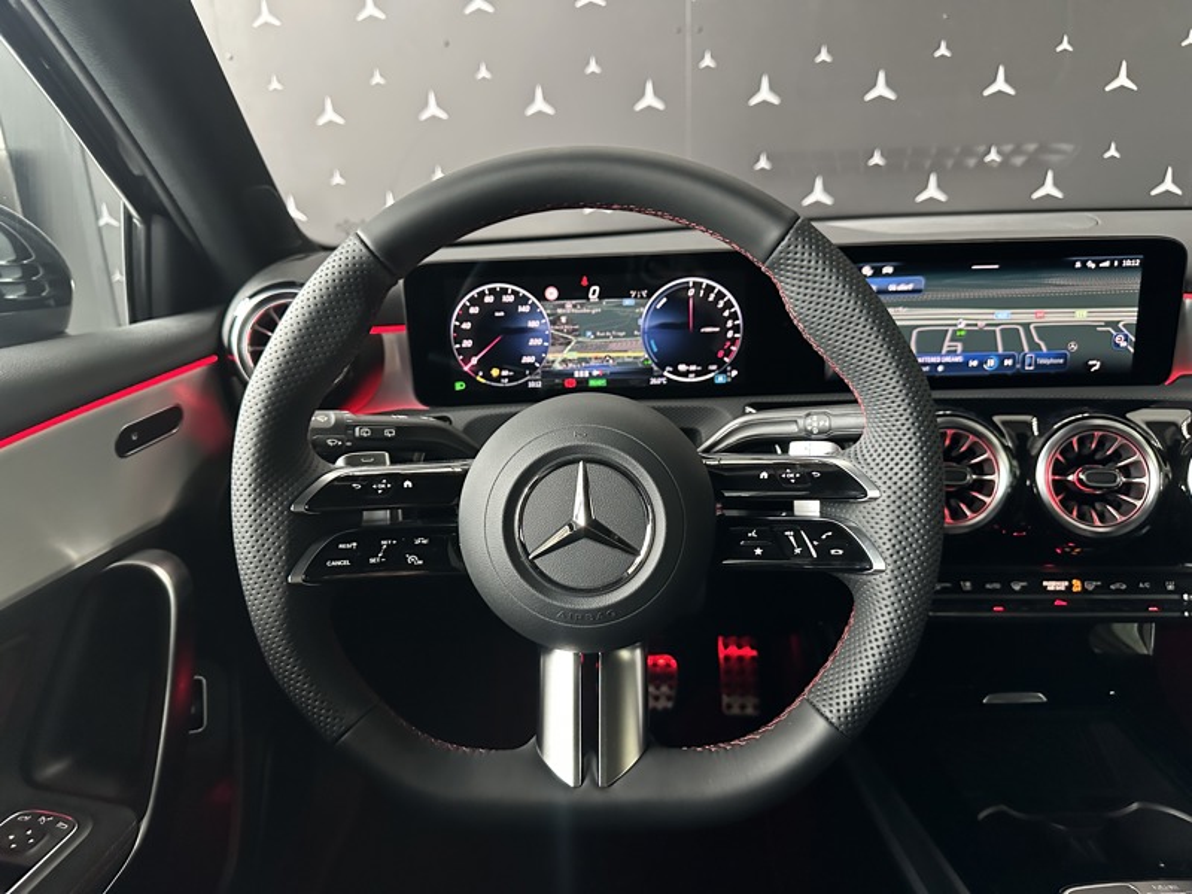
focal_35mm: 24
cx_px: 596
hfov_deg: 71.6
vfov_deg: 56.8
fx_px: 826
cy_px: 447
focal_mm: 6.86
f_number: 1.78
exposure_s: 1/46
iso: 1000
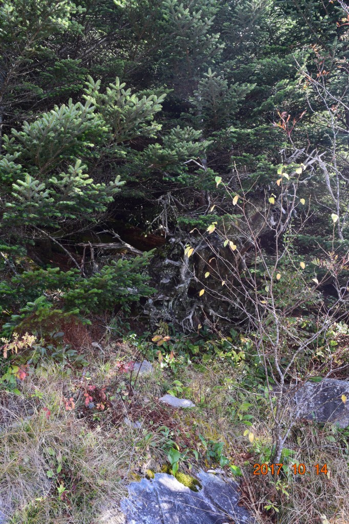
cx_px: 174
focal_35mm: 30
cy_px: 262
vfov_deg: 61.9
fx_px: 437
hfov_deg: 43.6
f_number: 8
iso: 400
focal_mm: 20
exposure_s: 1/60
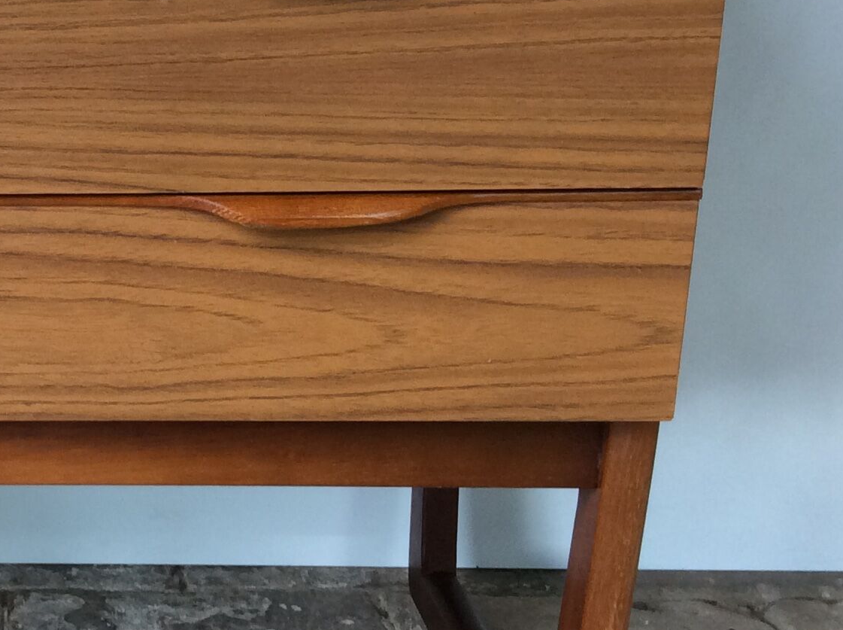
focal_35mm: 74
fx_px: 1799
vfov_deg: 19.8
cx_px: -104
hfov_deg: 24.5
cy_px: 297
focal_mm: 3.3
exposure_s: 1/100
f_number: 2.4
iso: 64
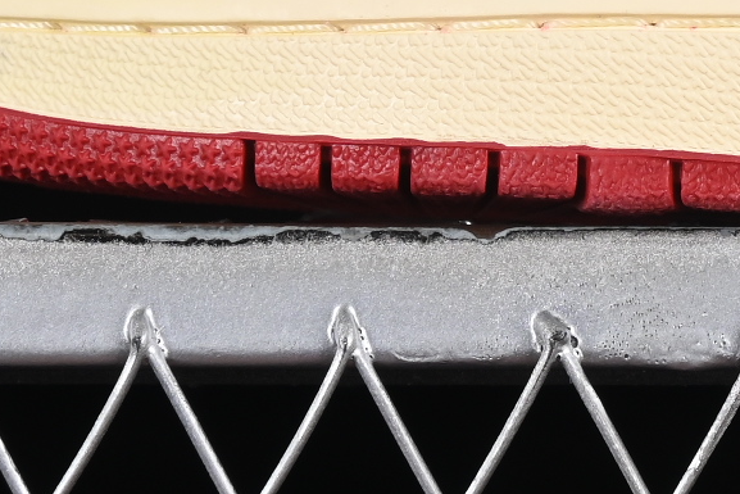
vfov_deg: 3.8
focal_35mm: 362
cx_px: 976
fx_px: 7443
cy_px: -500
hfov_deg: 5.7
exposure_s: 1/80
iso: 160
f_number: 7.1
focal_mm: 50
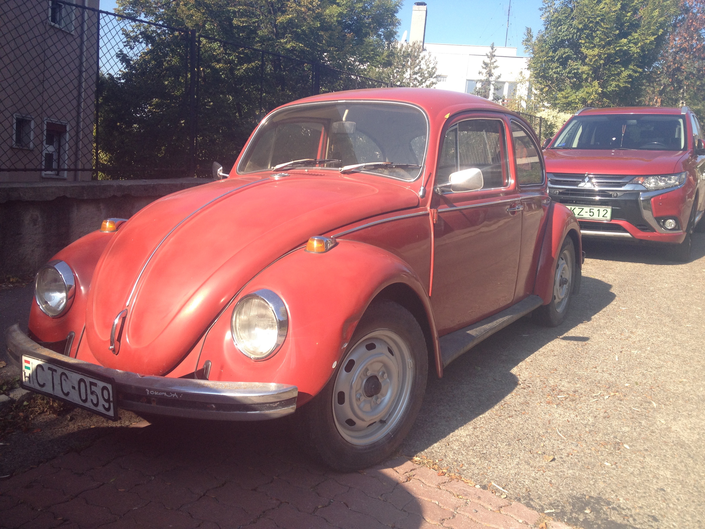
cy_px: 264
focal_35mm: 35
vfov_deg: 40.7
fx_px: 713
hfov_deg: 52.6
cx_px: 352
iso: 50
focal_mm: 4.28
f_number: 2.4
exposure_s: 1/531
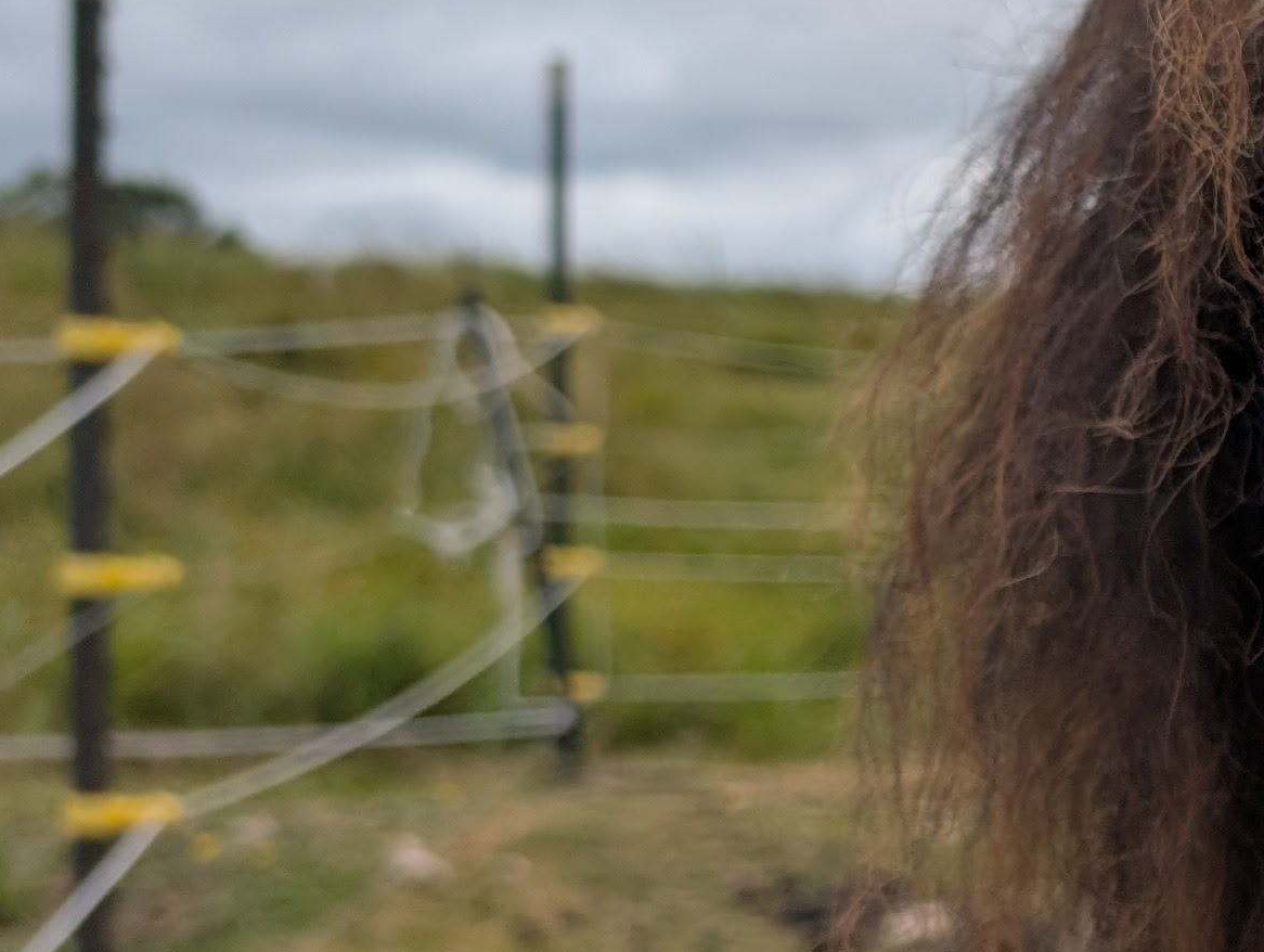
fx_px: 3072
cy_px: 670
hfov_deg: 19.0
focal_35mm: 84
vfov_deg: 17.5
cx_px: 2123
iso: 21
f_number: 1.68
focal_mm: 6.9
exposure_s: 1/999
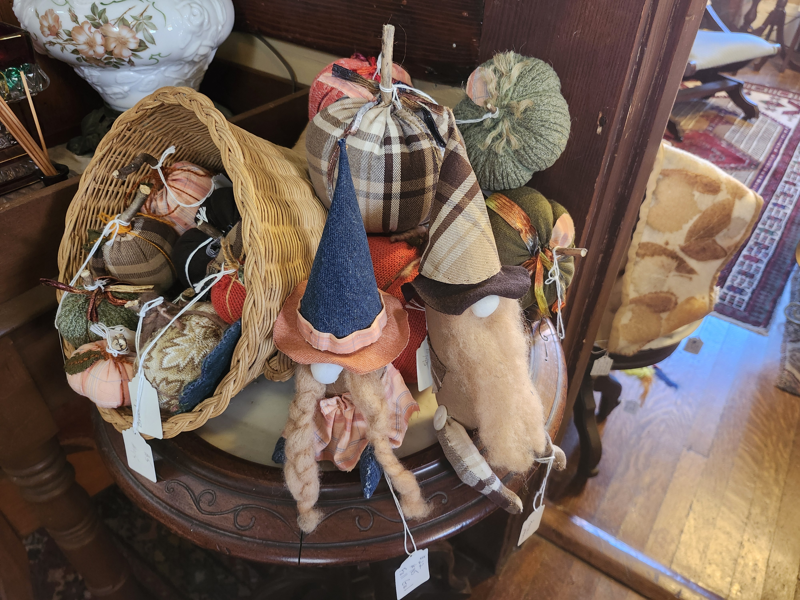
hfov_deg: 73.9
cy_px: 300
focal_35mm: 23
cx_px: 400
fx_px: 532
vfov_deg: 58.9
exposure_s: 1/40
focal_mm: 5.54
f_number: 1.8
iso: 640
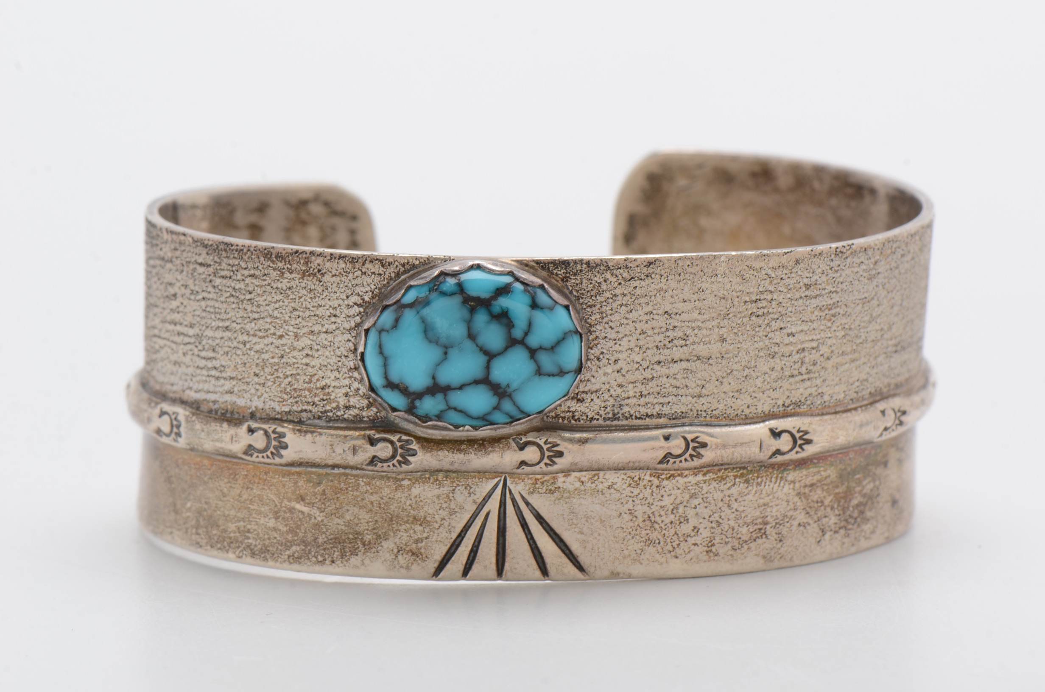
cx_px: 522
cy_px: 346
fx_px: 3693
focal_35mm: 128
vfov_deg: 10.7
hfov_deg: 16.1
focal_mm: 85
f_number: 16
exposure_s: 1/125
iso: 200
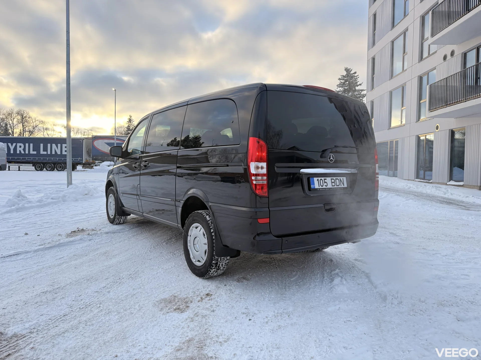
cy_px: 180
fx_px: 333
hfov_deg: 71.6
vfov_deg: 56.8
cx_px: 240
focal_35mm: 24
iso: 100
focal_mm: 6.76
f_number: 1.78
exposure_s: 1/521
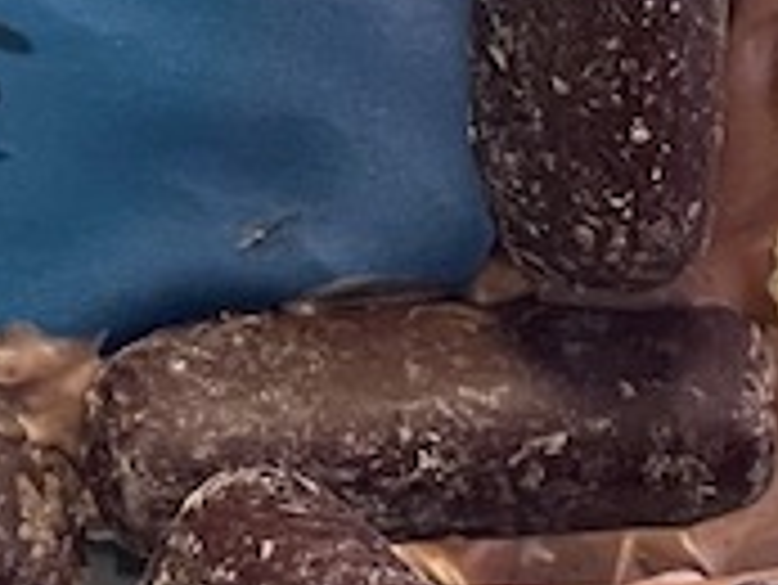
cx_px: -243
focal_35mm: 360
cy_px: -58
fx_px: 8097
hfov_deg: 5.5
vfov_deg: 4.1
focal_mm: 6
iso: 250
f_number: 2
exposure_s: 1/60
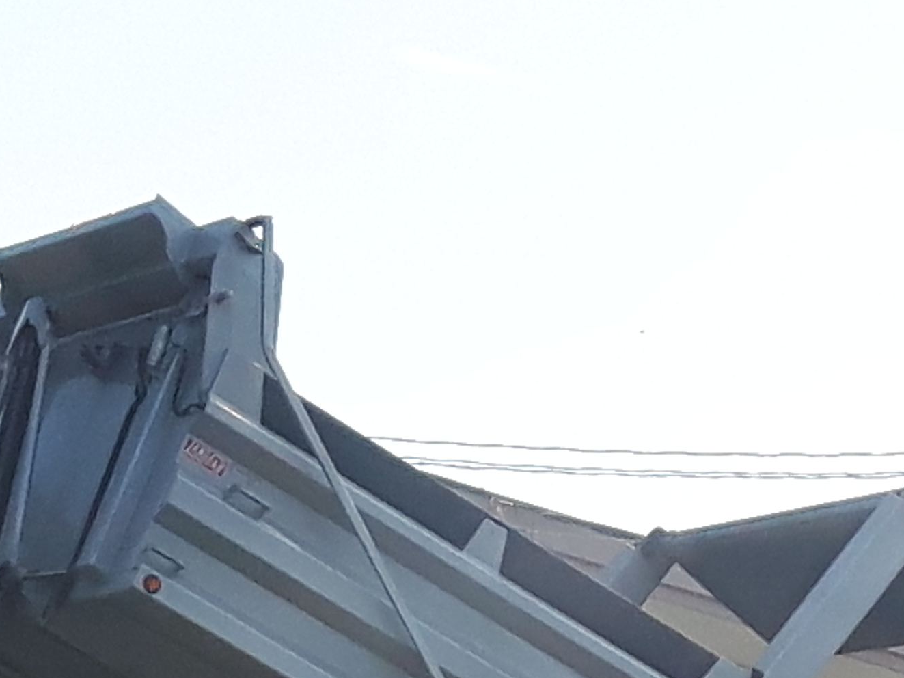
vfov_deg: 13.1
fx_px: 2820
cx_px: 474
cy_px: 971
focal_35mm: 108
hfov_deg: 18.2
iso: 40
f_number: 1.9
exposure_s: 1/957
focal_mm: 3.7
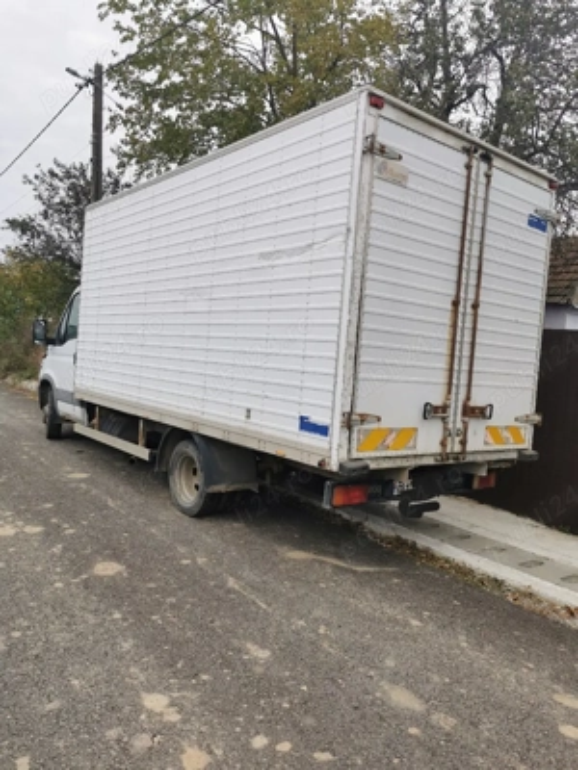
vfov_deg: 65.3
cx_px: 289
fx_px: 601
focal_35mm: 27
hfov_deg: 51.4
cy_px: 385
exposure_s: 1/1250
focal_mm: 5.56
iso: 50
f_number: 1.6
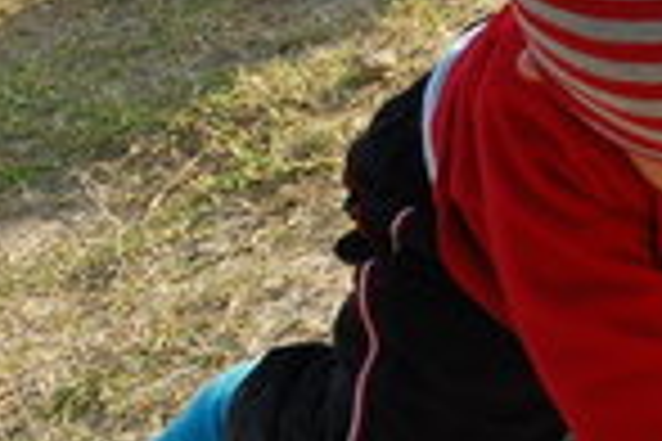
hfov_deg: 5.7
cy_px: 504
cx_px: 919
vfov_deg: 3.8
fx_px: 6623
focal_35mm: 360
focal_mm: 55
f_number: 9
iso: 200
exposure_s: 1/250
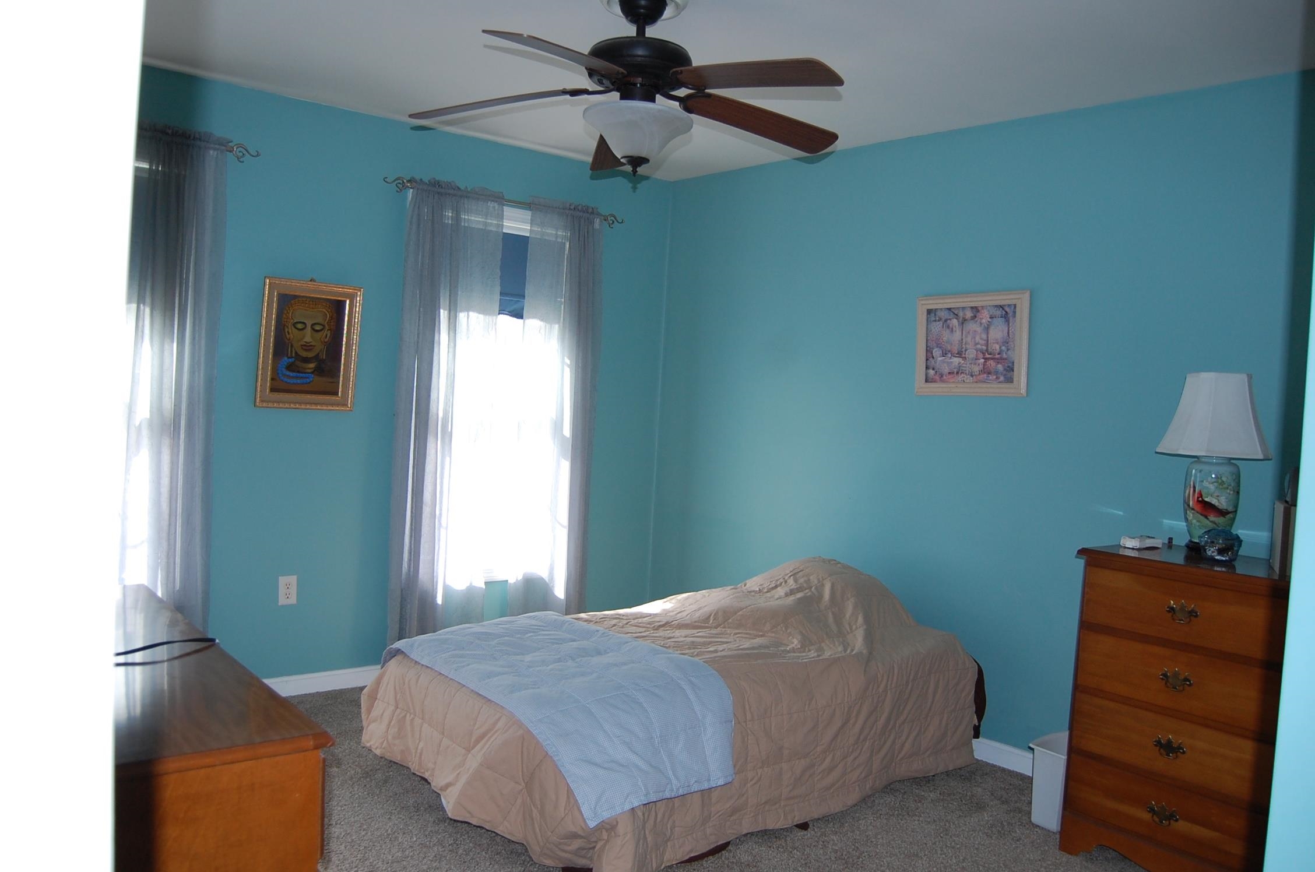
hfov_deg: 67.5
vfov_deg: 47.8
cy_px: 436
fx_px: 985
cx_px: 658
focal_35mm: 27
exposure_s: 1/250
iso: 400
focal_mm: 18
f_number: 3.5
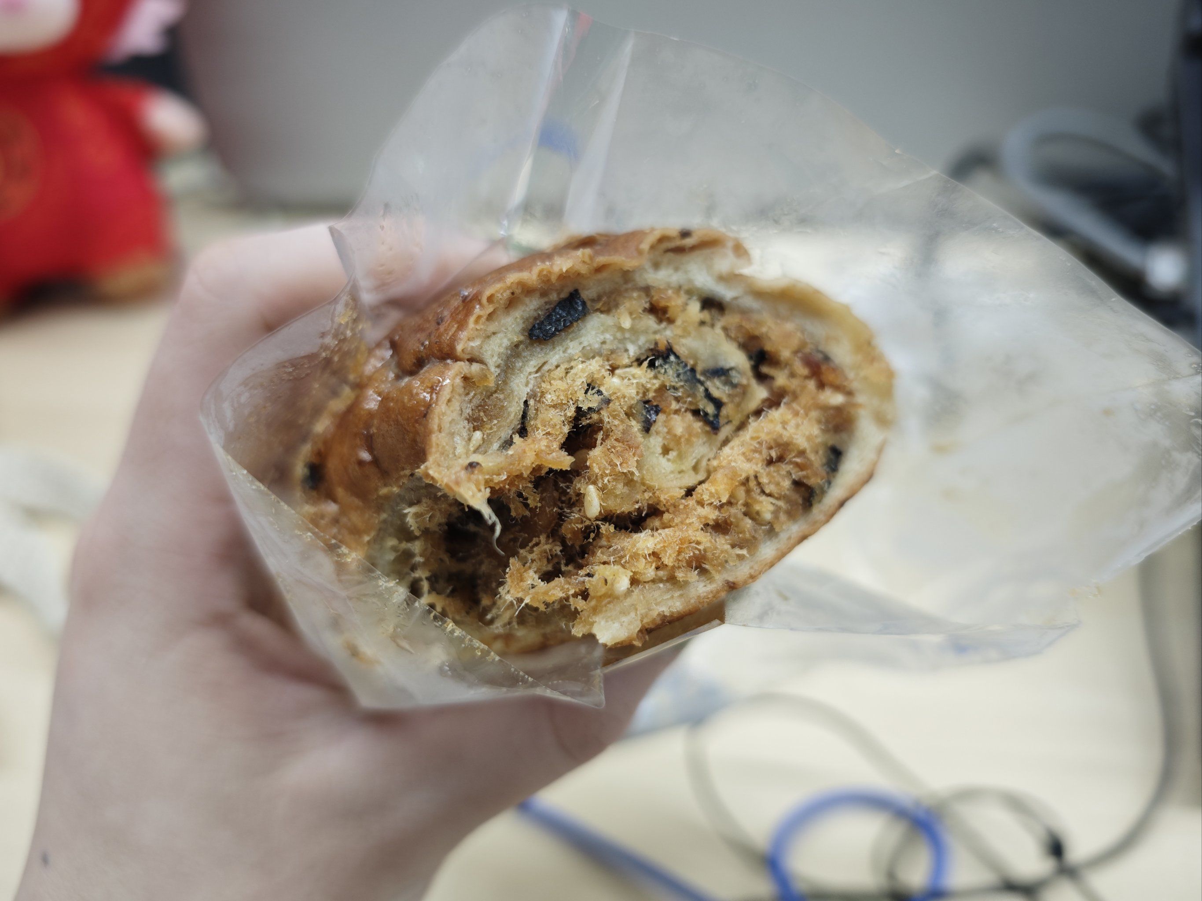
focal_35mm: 23
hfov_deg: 73.9
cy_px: 450
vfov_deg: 58.9
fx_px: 799
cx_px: 601
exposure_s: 1/100
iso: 250
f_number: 1.6
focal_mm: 6.55
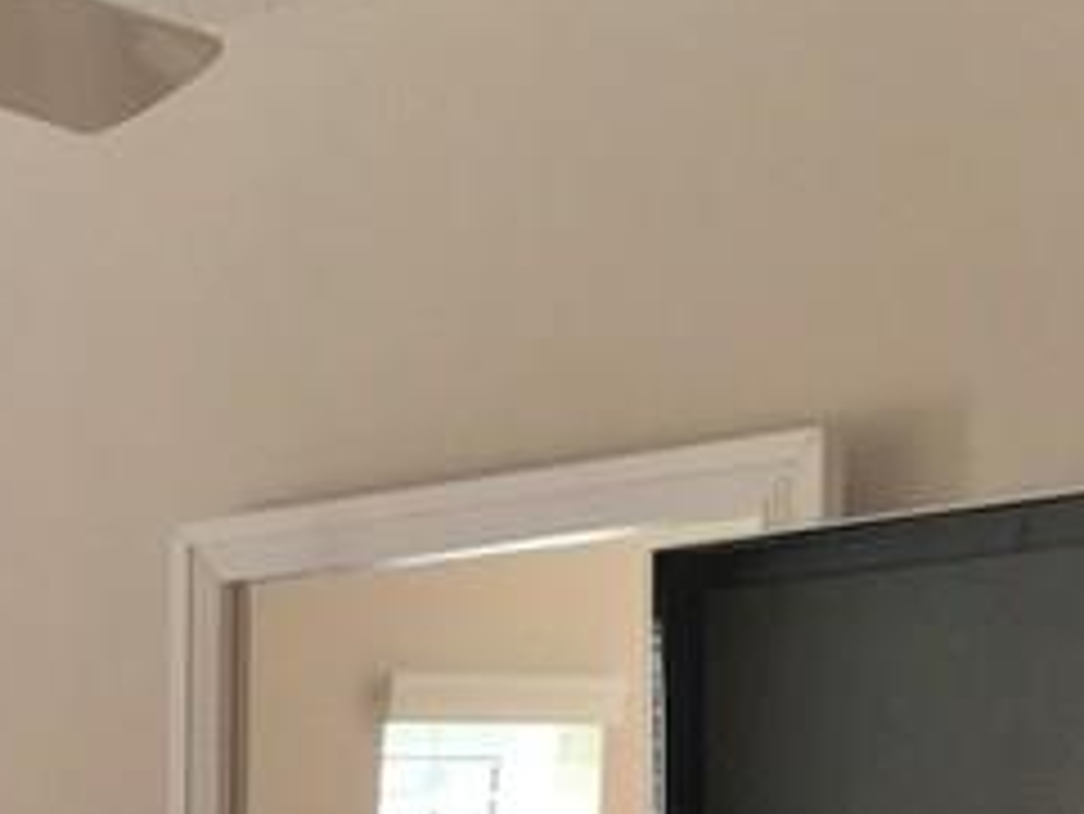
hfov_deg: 14.8
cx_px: -562
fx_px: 3854
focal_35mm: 123
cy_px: 1273
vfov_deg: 11.5
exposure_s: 1/30
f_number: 2.2
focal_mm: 4.15
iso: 25
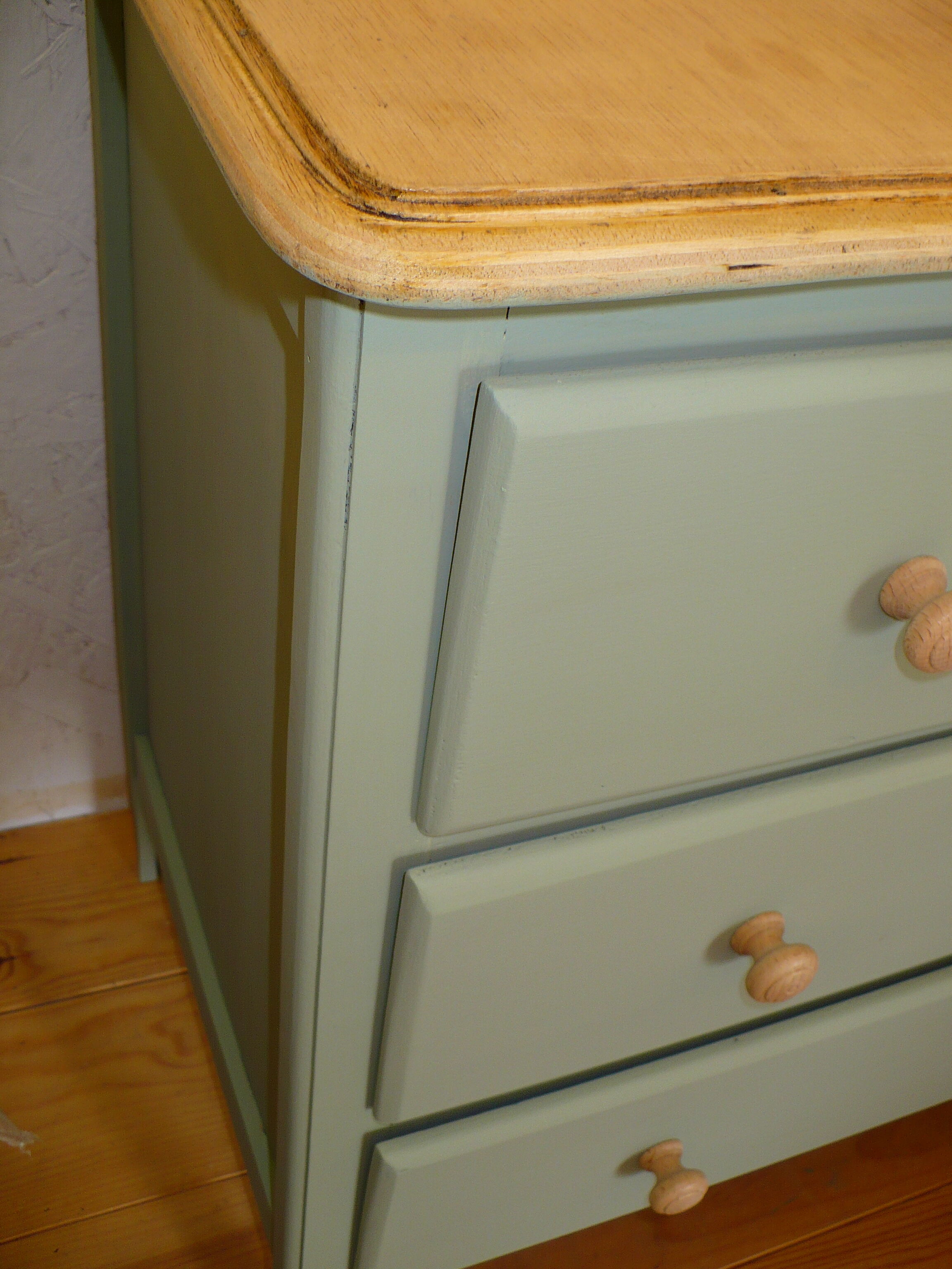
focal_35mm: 37
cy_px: 634
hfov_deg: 38.7
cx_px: 476
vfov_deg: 50.1
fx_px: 1357
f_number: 2.8
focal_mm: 6.1
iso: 100
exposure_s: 1/30
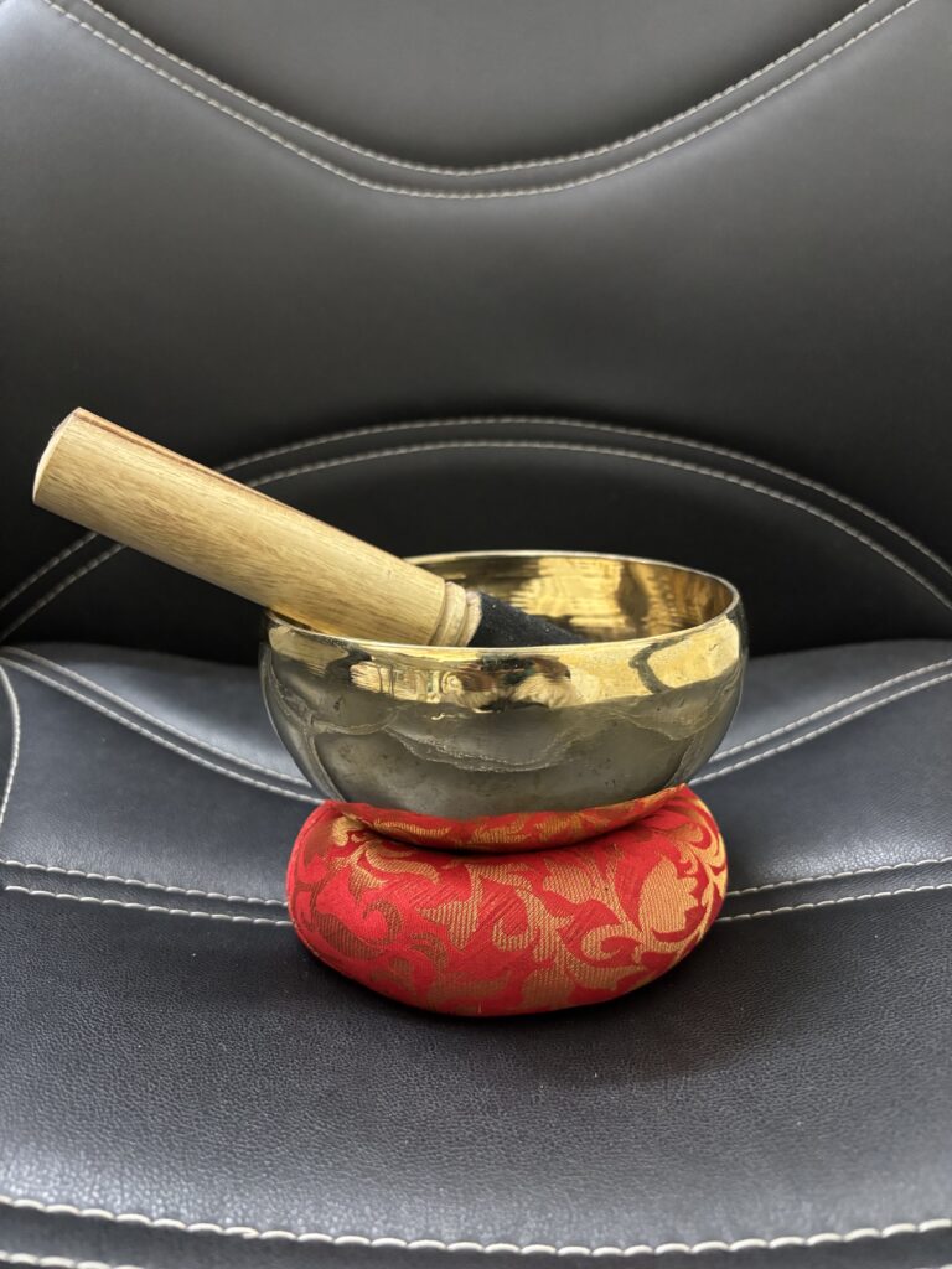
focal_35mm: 26
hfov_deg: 53.1
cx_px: 476
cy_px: 634
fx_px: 953
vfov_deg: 67.3
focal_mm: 5.96
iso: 500
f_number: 1.6
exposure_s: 1/50
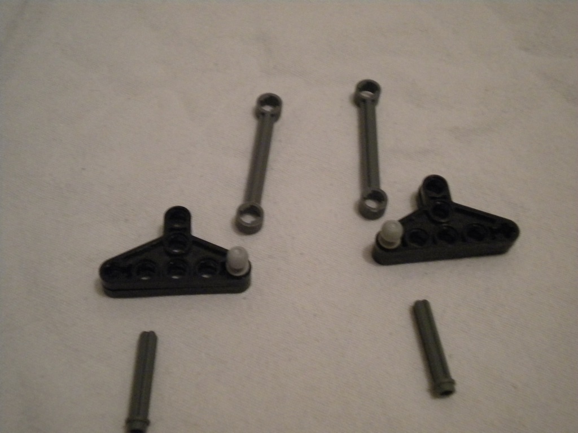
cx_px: 289
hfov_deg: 36.8
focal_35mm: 52
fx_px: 868
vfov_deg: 28.0
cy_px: 216
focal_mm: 9.3
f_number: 3.9
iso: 800
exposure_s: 1/25.4
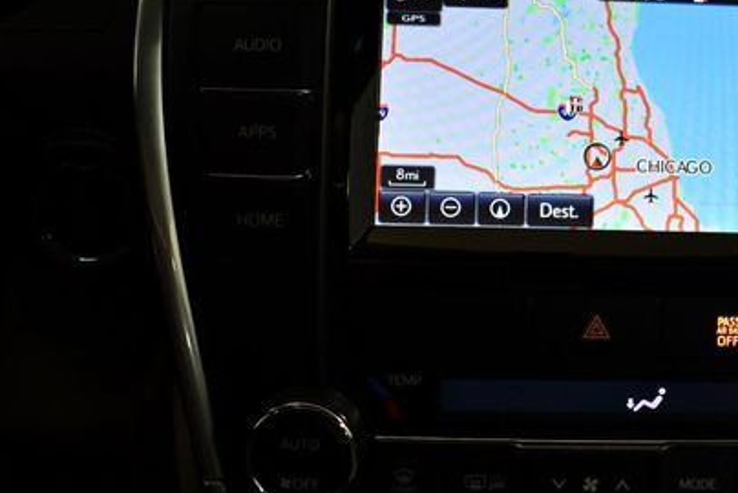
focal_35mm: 57
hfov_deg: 34.1
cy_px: 206
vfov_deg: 23.8
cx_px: 583
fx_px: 1169
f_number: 3.5
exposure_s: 1/200
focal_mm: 18
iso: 800
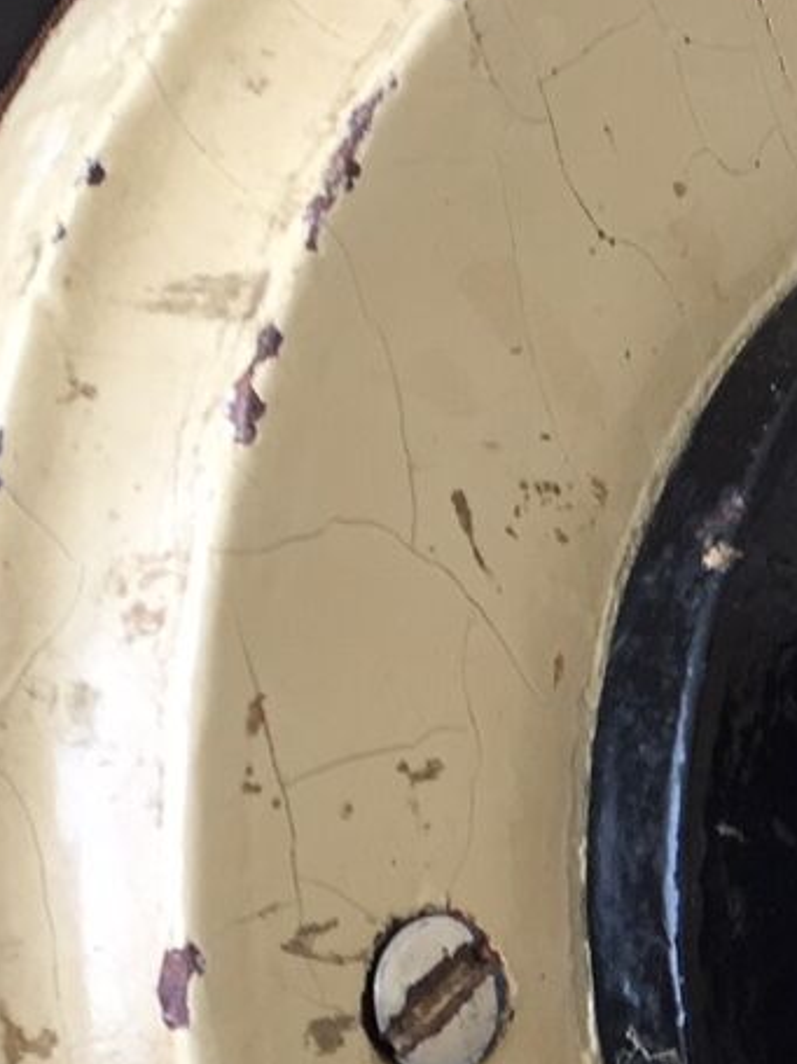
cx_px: 1187
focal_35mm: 104
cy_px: 1048
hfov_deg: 13.4
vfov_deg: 18.4
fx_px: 3194
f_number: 2.2
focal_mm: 4.15
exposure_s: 1/100
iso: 40
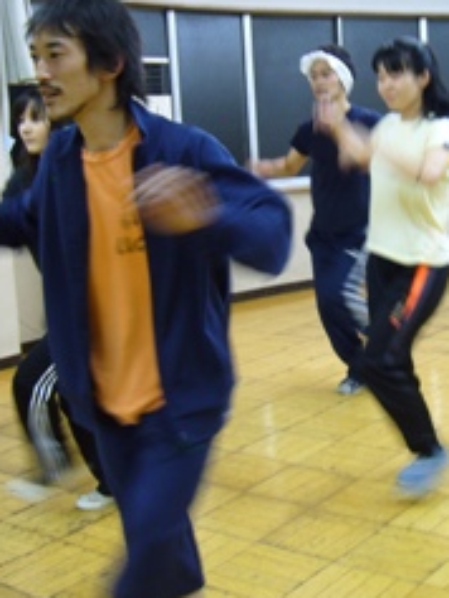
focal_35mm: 54
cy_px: 245
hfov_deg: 26.7
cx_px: 339
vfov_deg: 35.4
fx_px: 933
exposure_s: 1/20
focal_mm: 5.8
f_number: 2.8
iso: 100
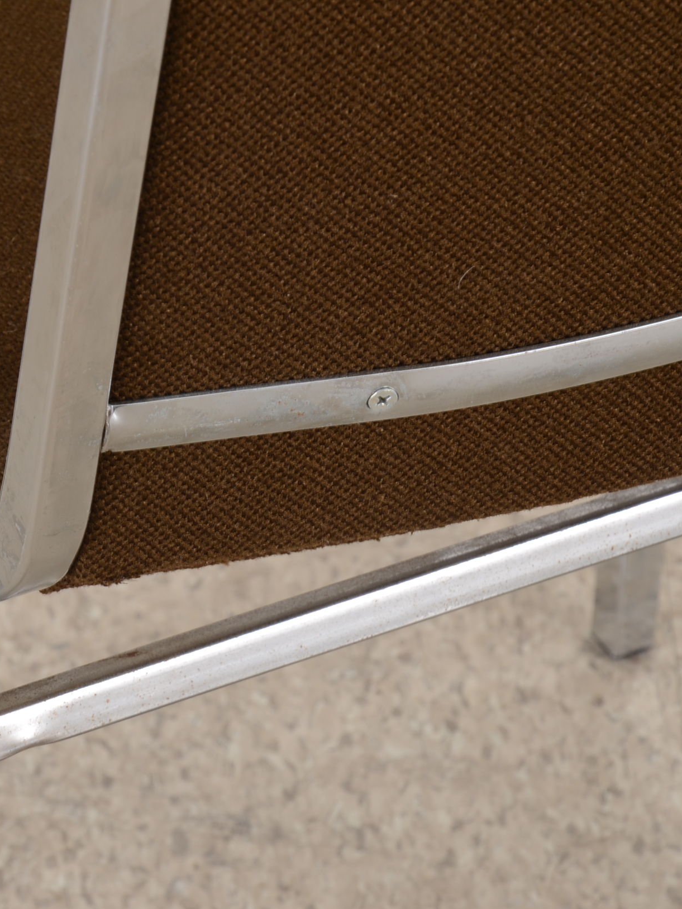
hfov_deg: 6.5
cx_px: 123
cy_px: 455
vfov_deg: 8.7
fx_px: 6008
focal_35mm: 229
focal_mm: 105
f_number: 13
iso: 125
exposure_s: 1/125
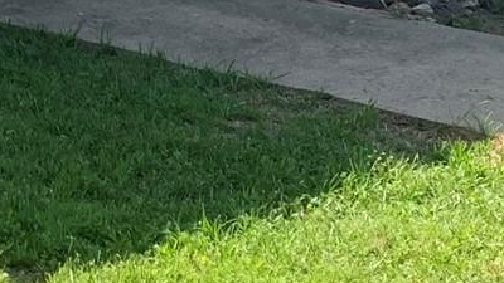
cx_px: -186
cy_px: -323
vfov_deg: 7.9
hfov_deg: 14.1
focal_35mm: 145
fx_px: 1938
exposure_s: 1/842
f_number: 1.8
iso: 25
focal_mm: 4.25
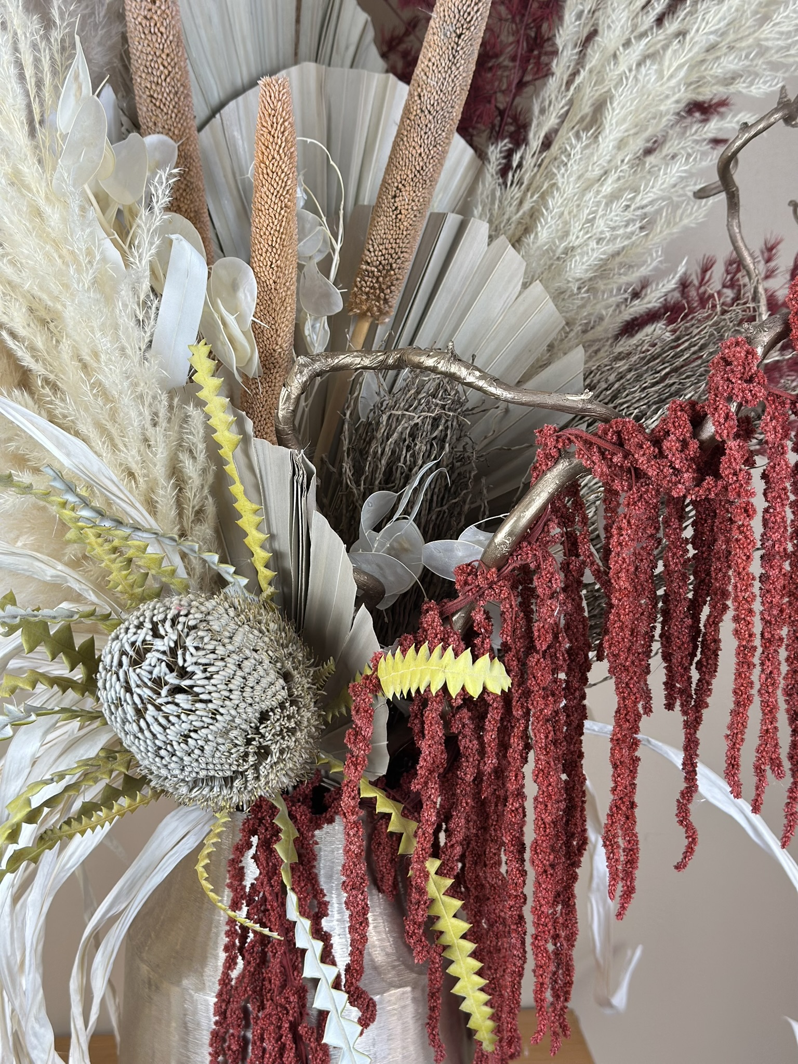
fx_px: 1475
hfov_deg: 30.3
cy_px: 532
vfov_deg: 39.7
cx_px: 399
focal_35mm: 48
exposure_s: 1/141
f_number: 1.78
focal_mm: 6.86
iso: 80
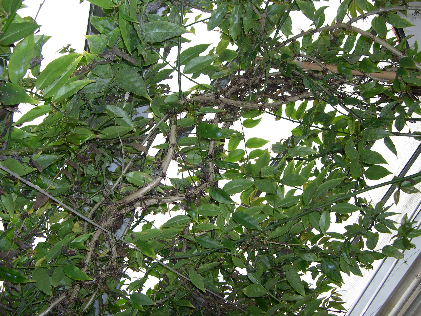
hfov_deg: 49.0
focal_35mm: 38
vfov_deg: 37.7
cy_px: 158
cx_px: 210
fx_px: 462
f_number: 2.8
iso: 100
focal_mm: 8
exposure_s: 1/149
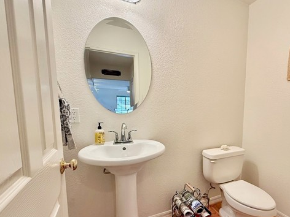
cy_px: 127
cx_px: 184
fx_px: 159
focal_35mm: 19
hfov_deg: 82.8
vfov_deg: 68.2
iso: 250
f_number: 2.2
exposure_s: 1/120
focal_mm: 2.22
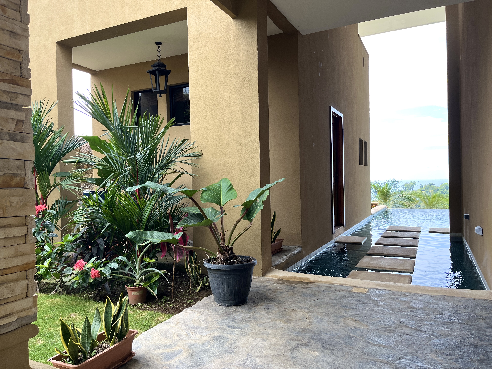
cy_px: 184
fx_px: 370
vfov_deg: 53.1
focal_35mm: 26
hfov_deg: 67.3
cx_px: 246
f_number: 1.6
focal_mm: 5.1
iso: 50
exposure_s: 1/552
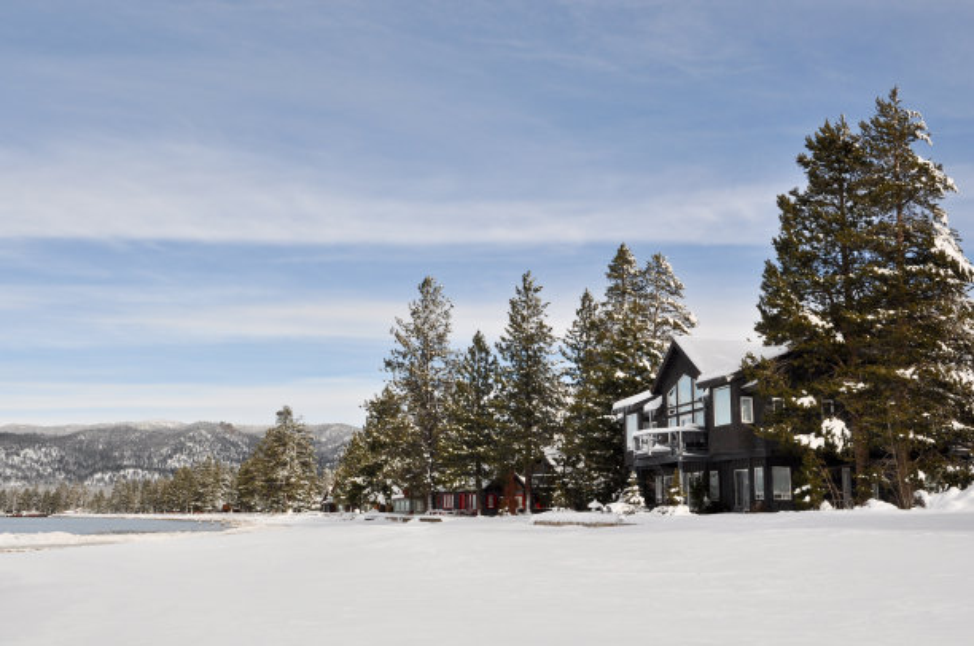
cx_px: 487
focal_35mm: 36
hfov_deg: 53.2
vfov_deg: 36.8
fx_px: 972
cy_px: 323
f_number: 9
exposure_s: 1/320
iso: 160
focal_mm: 24
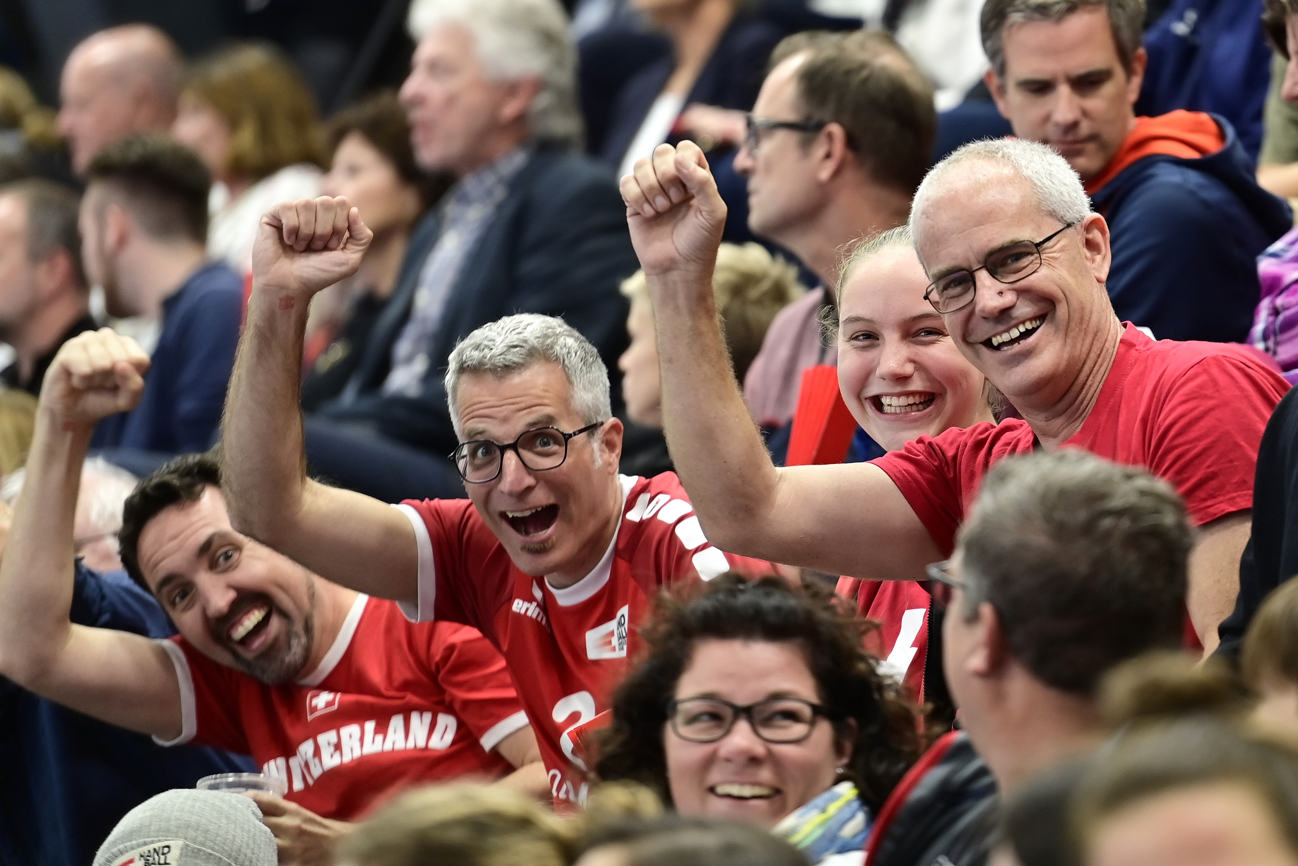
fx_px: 7211
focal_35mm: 200
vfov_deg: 6.9
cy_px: 433
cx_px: 649
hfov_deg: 10.3
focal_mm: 200
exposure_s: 1/200
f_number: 2.8
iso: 1250
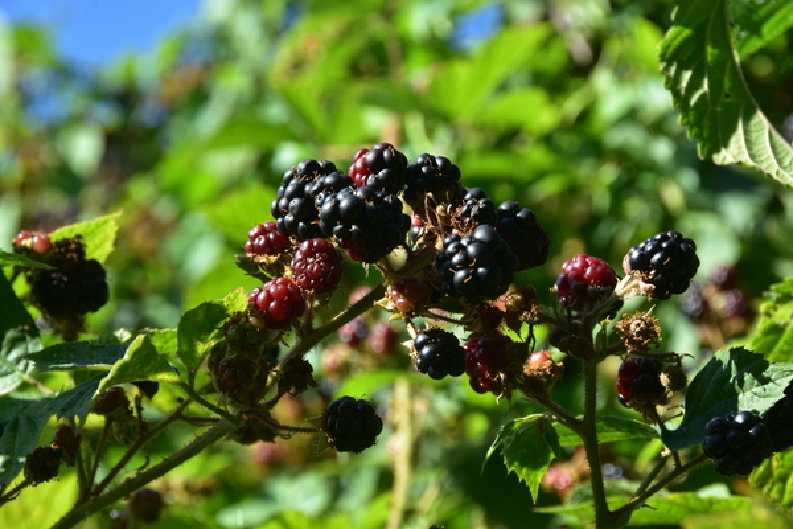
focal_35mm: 158
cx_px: 396
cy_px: 264
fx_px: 3469
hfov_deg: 13.0
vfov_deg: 8.7
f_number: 11
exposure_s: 1/100
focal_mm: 105
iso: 200
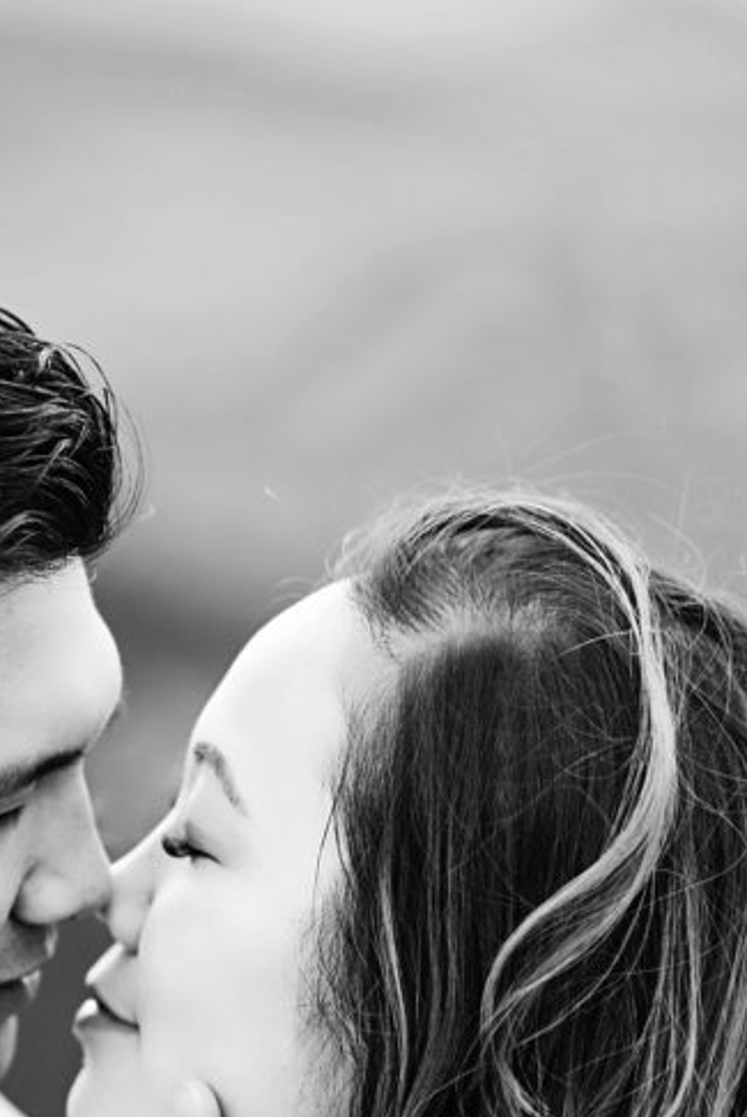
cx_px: 184
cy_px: 1055
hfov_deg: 7.7
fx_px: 5559
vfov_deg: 11.4
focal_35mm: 179
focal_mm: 85
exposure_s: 1/1250
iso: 200
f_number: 1.8
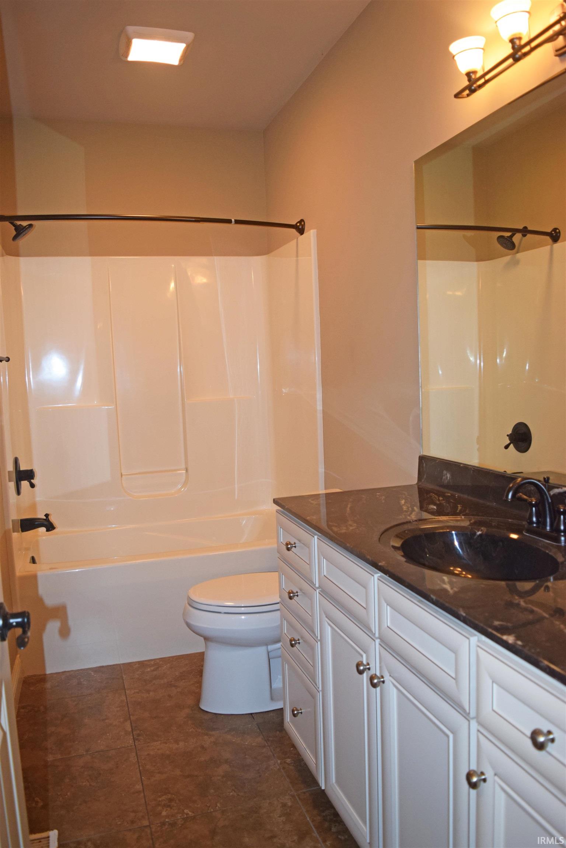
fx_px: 637
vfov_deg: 67.4
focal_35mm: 27
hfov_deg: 47.9
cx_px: 283
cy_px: 424
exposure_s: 1/60
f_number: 3.5
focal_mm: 18
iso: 1000
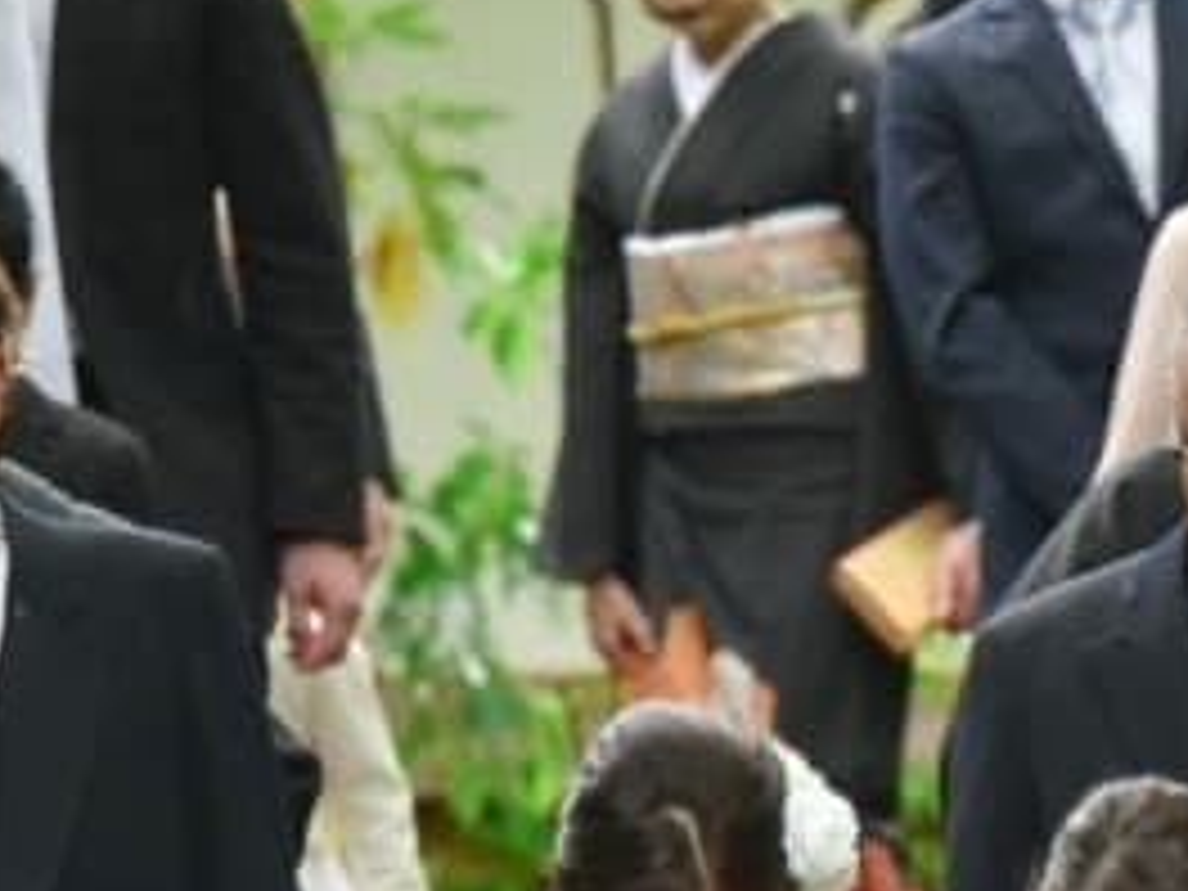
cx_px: 616
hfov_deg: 2.7
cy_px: 1159
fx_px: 24985
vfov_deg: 2.0
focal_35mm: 728
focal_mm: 185
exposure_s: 1/160
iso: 4000
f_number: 5.6
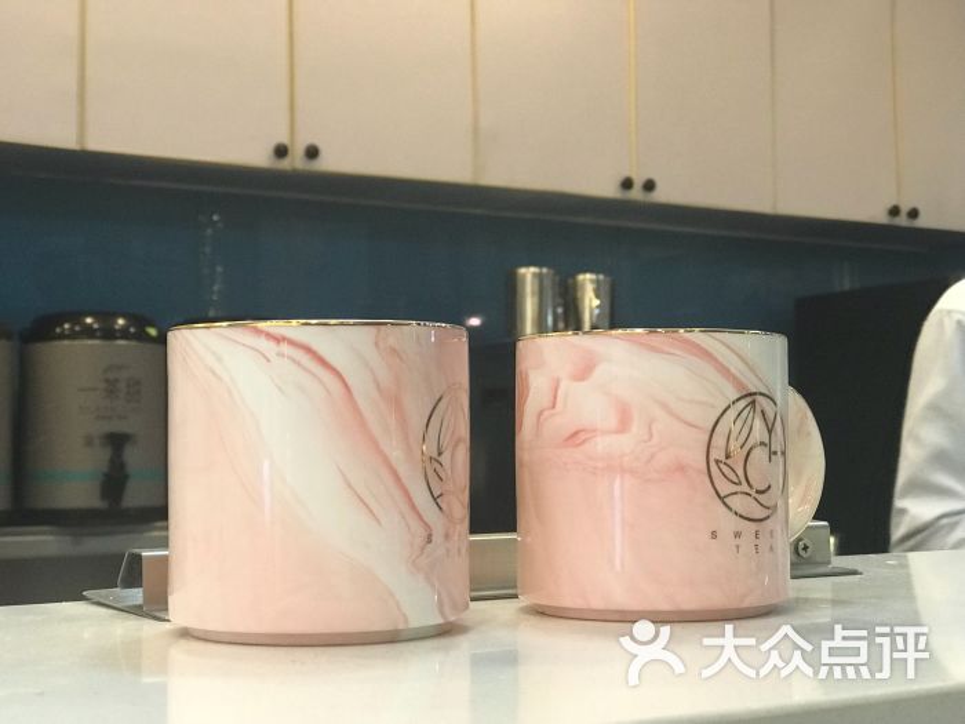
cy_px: 362
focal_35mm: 57
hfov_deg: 33.8
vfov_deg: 25.7
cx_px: 482
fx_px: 1589
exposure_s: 1/50
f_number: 2.8
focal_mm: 6.6
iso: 160
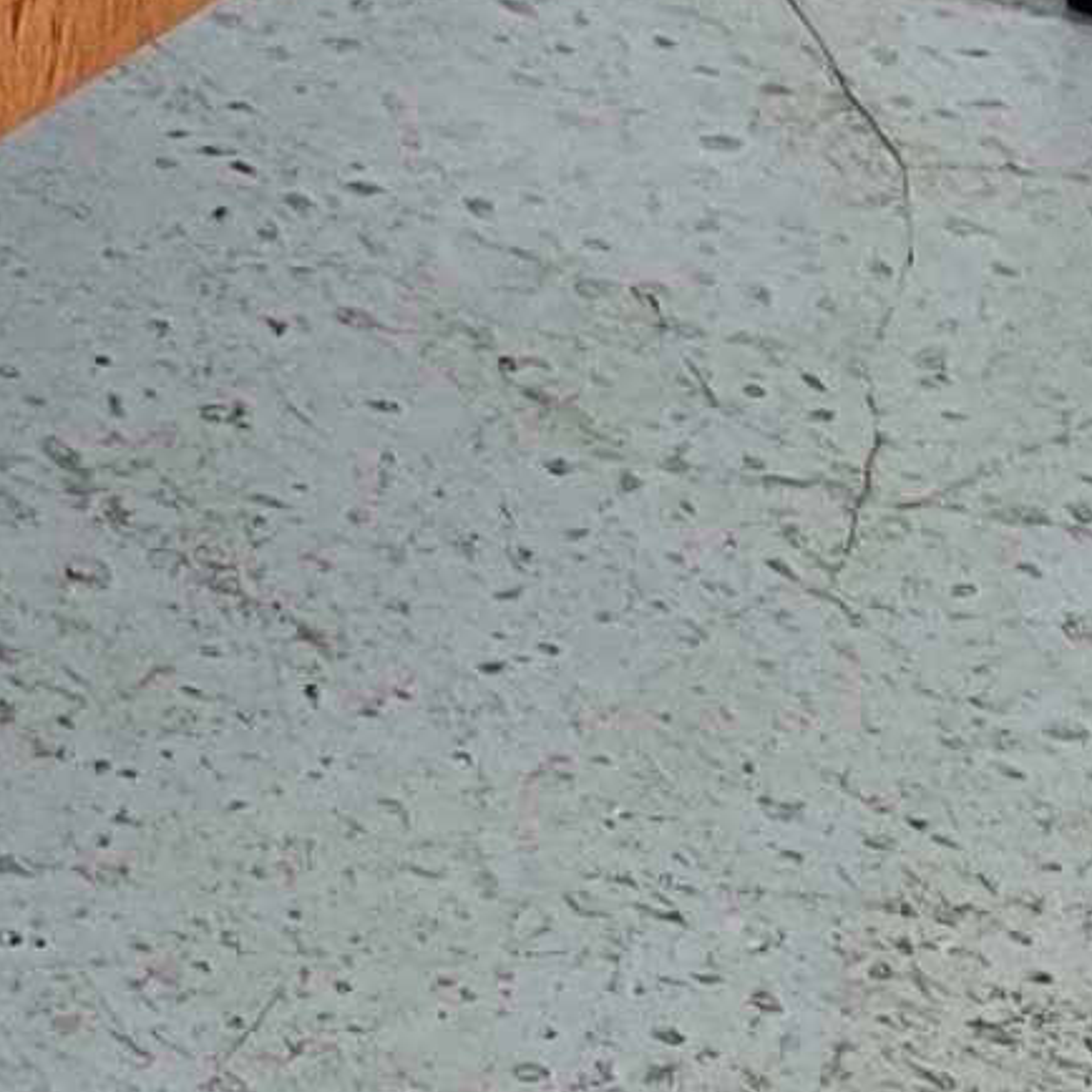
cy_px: -1173
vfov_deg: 7.6
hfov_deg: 7.7
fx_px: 7852
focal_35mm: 220
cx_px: -951
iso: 125
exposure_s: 1/50
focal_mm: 4.75
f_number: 1.65
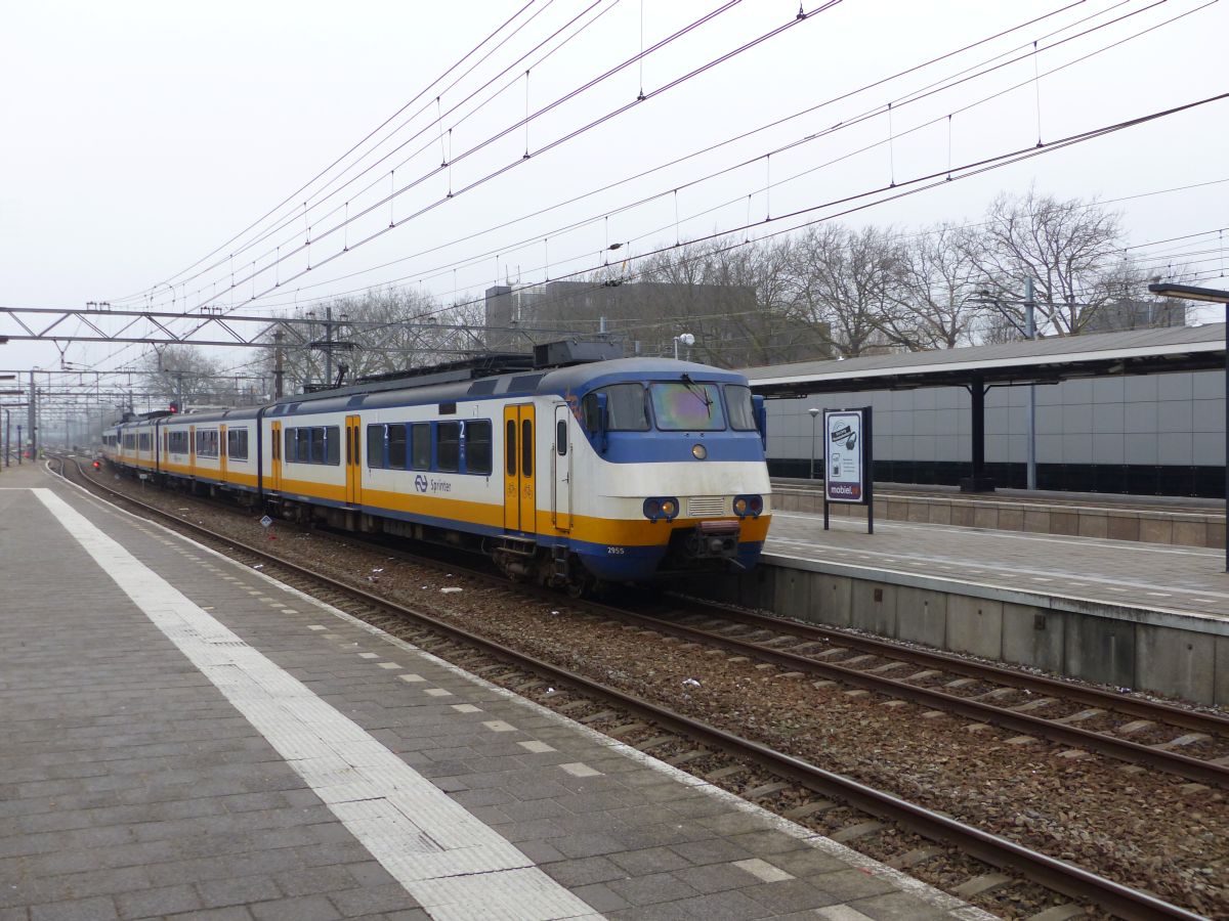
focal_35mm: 36
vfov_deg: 39.7
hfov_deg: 51.4
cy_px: 460
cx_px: 614
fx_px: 1278
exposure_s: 1/500
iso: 160
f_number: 2.8
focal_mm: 6.4
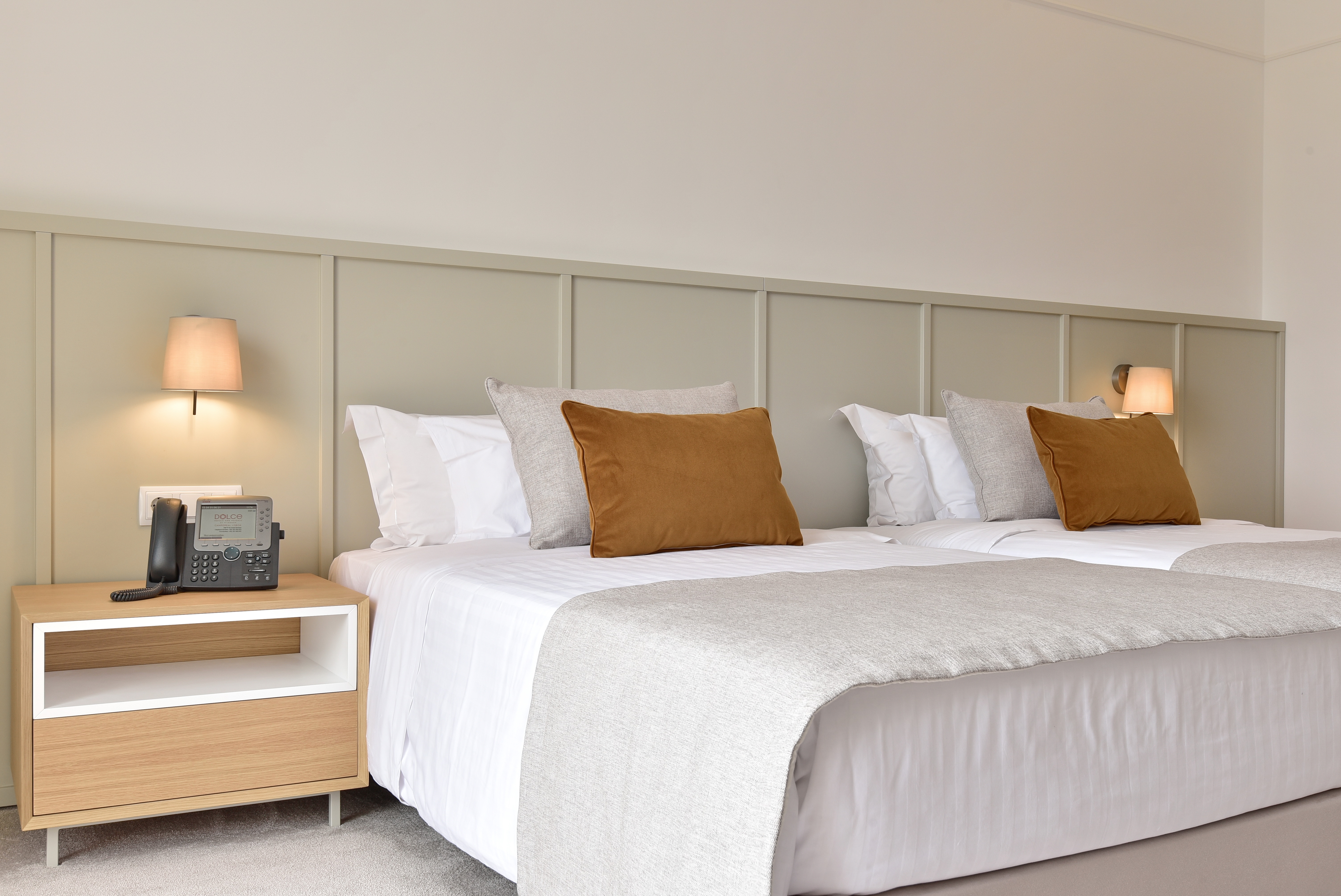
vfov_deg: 41.1
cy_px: 448
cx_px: 670
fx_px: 1192
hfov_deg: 58.7
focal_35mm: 32
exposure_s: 1/15
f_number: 11
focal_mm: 32
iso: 200
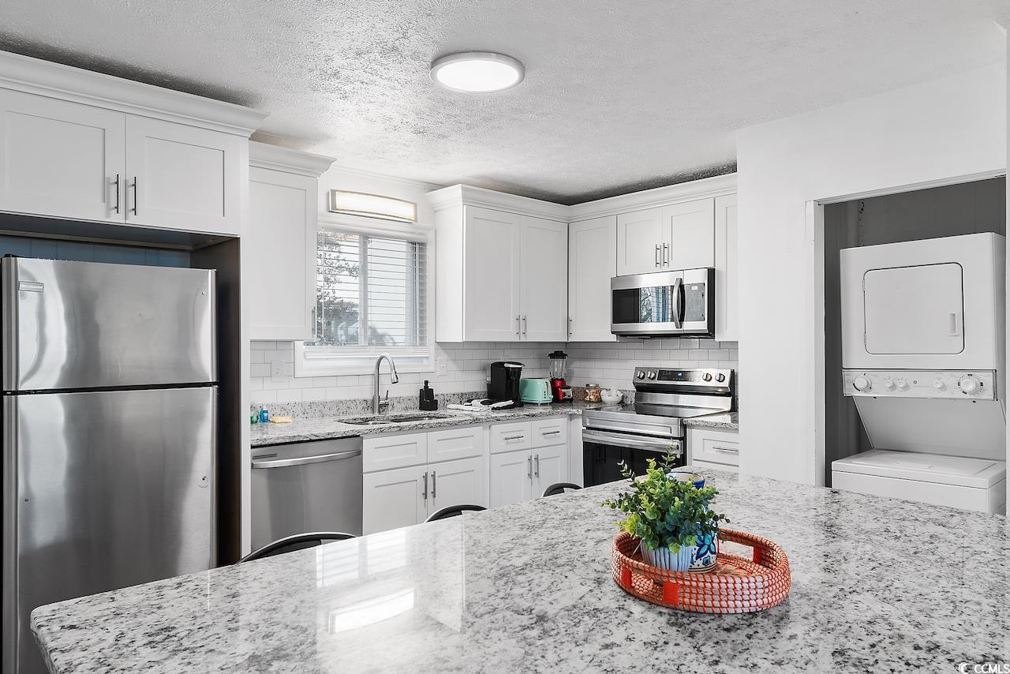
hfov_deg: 73.7
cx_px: 505
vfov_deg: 53.2
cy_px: 337
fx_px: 673
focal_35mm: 24
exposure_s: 1/5
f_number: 4.8
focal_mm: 12
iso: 100
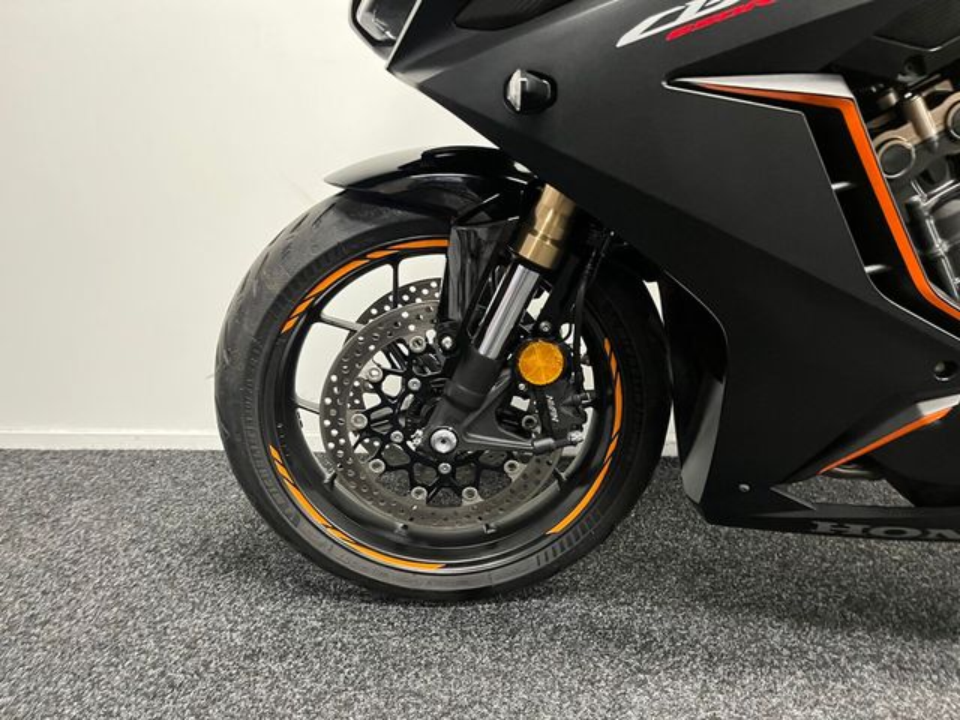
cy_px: 360
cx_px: 480
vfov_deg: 53.1
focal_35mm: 26
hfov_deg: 67.3
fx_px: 721
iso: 400
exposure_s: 1/33
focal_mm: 5.1
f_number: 1.6
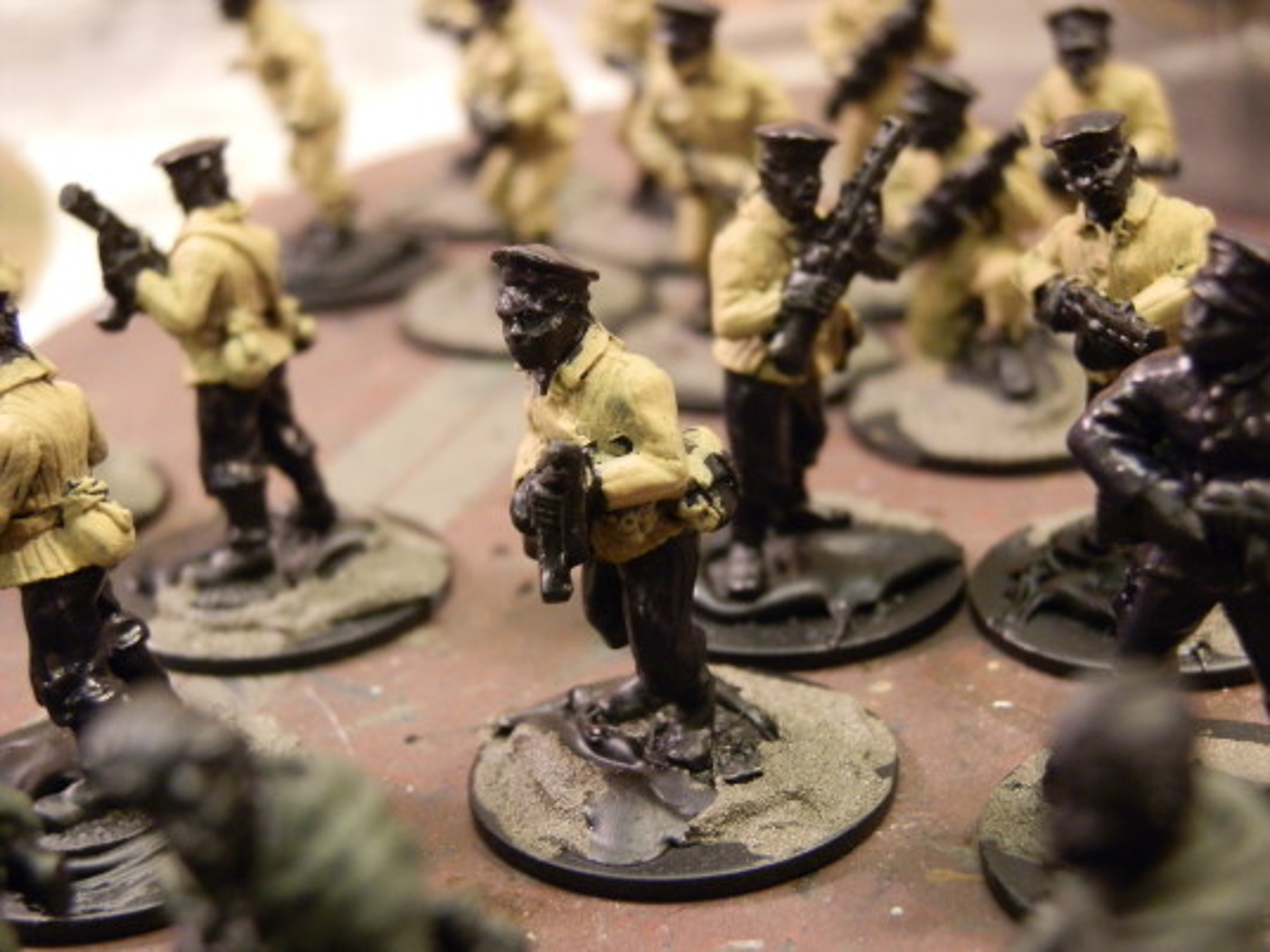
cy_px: 476
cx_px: 635
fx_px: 2238
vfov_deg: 24.0
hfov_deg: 31.7
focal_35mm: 61
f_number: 3.7
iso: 320
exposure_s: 1/8
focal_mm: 10.99
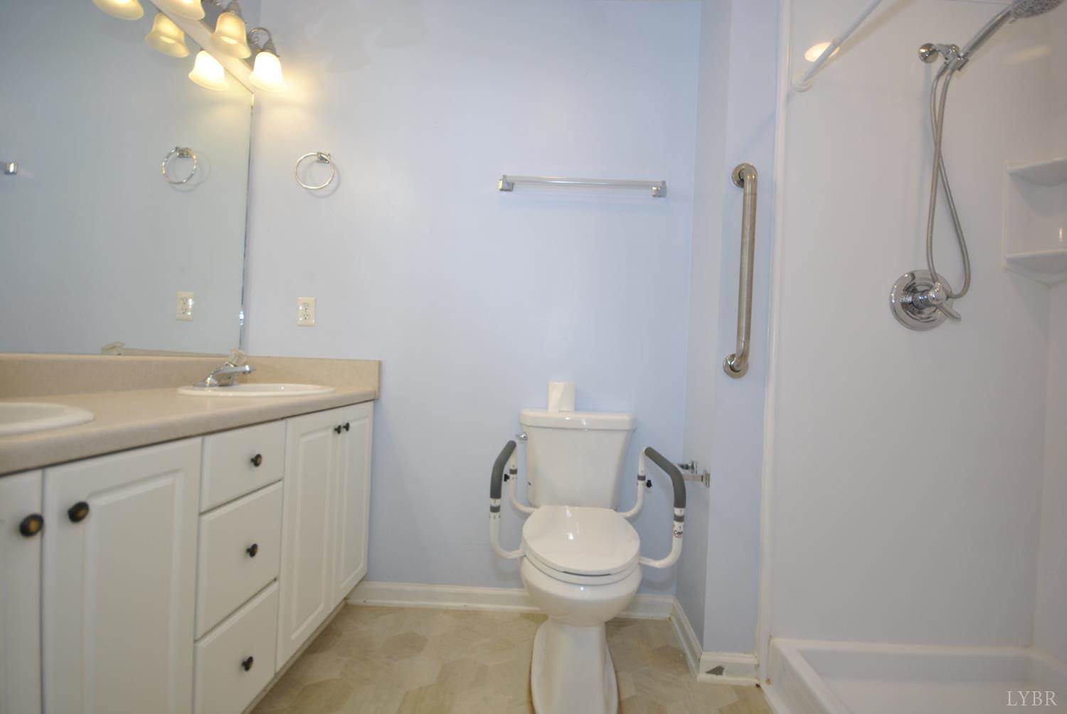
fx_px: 445
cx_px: 534
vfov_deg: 77.5
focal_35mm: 15
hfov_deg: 100.3
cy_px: 357
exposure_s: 1/30
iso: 280
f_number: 4
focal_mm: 10
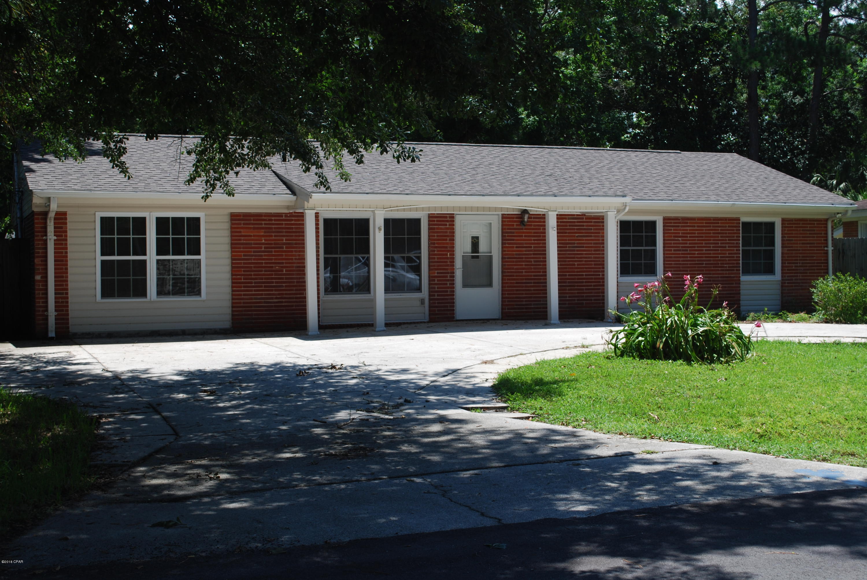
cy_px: 290
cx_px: 434
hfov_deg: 41.1
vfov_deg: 28.1
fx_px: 1157
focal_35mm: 48
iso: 100
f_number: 7.1
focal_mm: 32
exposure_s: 1/200
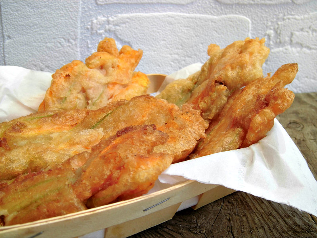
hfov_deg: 40.4
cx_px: 158
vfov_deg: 30.9
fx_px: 430
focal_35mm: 47
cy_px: 119
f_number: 3.4
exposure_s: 1/400
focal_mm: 8.3
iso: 100
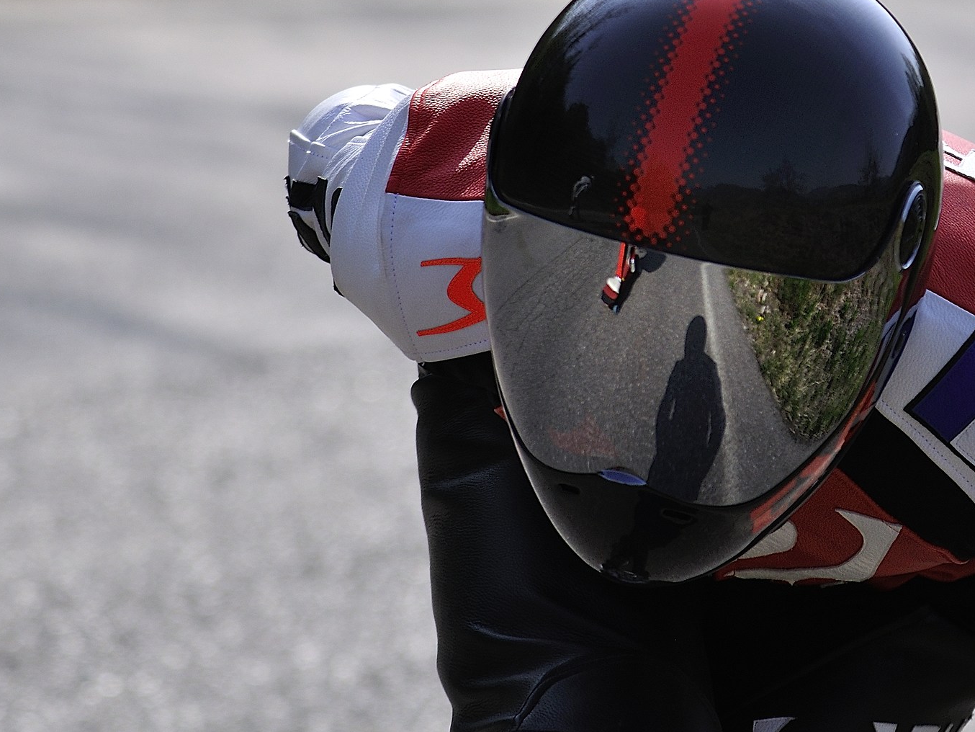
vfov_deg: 3.9
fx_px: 10790
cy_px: 213
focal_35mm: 383
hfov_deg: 5.2
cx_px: 454
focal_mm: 150
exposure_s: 1/1600
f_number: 5
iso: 200
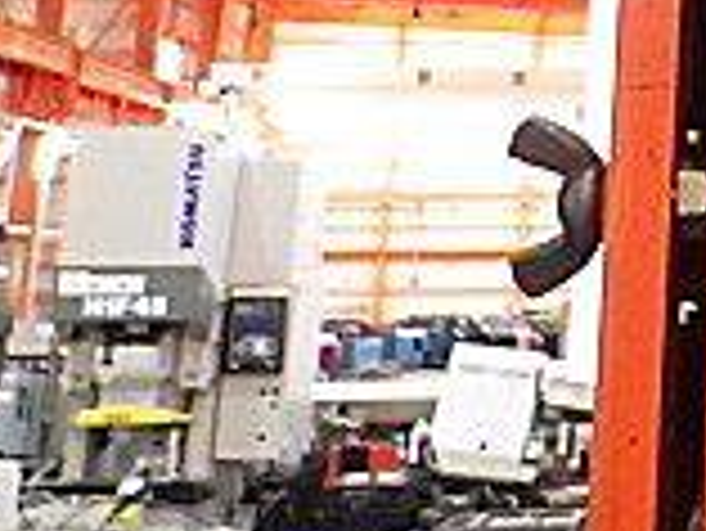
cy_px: -446
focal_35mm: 114
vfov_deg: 11.9
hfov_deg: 15.2
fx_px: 2327
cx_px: 1219
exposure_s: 1/45
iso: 1250
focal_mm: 5
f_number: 3.5
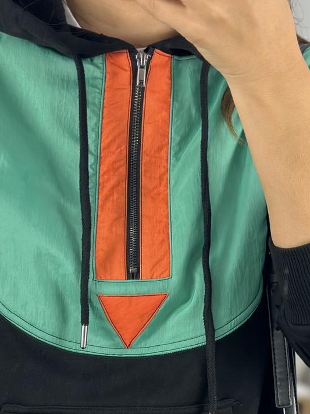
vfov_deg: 17.9
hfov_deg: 13.7
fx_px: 1290
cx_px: 113
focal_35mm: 108
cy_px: 387
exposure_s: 1/100
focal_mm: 6.86
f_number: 1.78
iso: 80
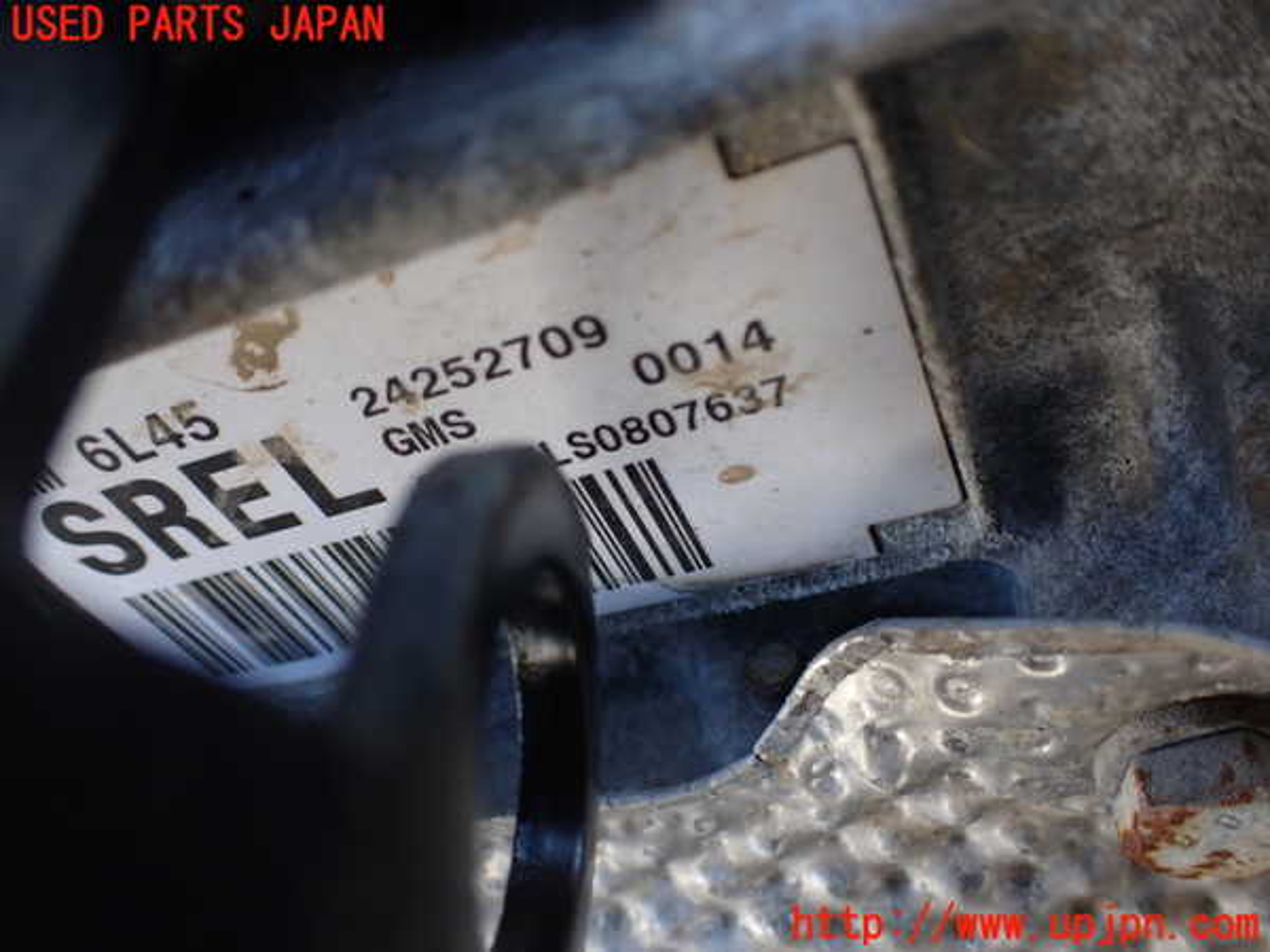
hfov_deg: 60.0
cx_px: 635
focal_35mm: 30
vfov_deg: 46.8
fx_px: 1101
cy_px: 476
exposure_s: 1/125
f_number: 2.3
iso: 200
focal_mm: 5.4
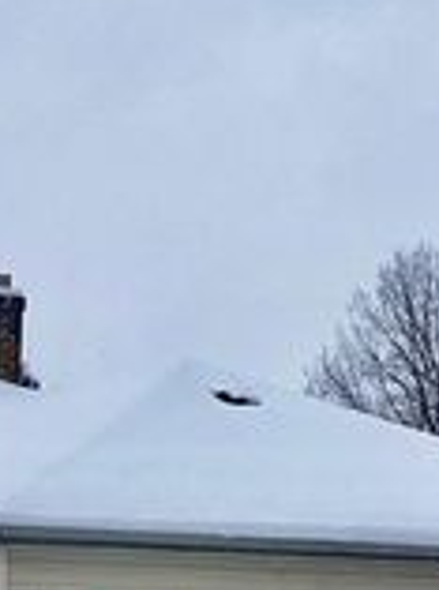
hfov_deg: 8.8
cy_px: 686
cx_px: -68
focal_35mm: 166
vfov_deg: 11.7
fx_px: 2818
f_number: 2
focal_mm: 6
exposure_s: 1/1332
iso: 20
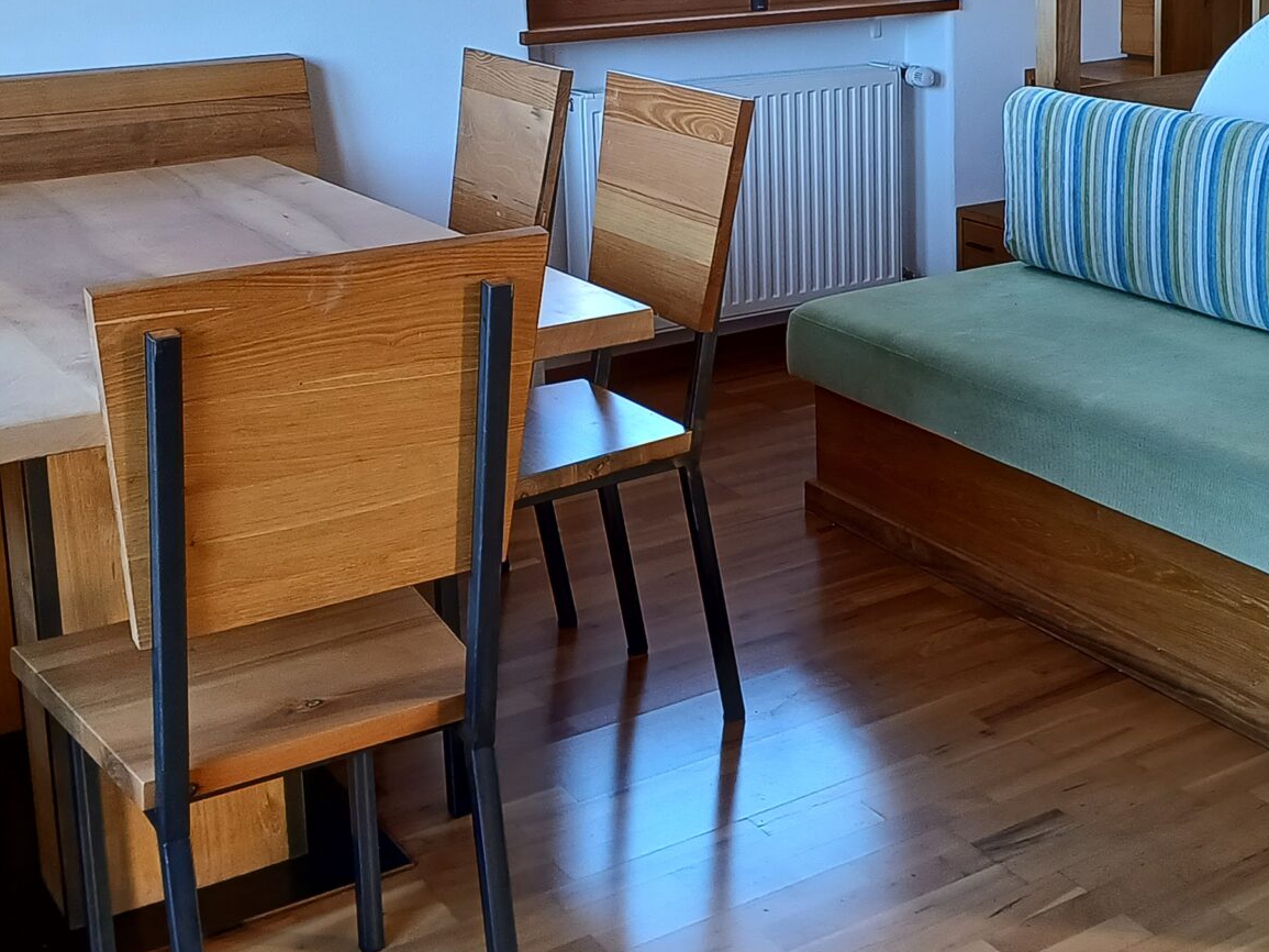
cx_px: 894
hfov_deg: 36.9
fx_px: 1869
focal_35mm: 51
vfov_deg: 28.0
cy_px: 187
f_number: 1.8
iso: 80
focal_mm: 5.06
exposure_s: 1/50
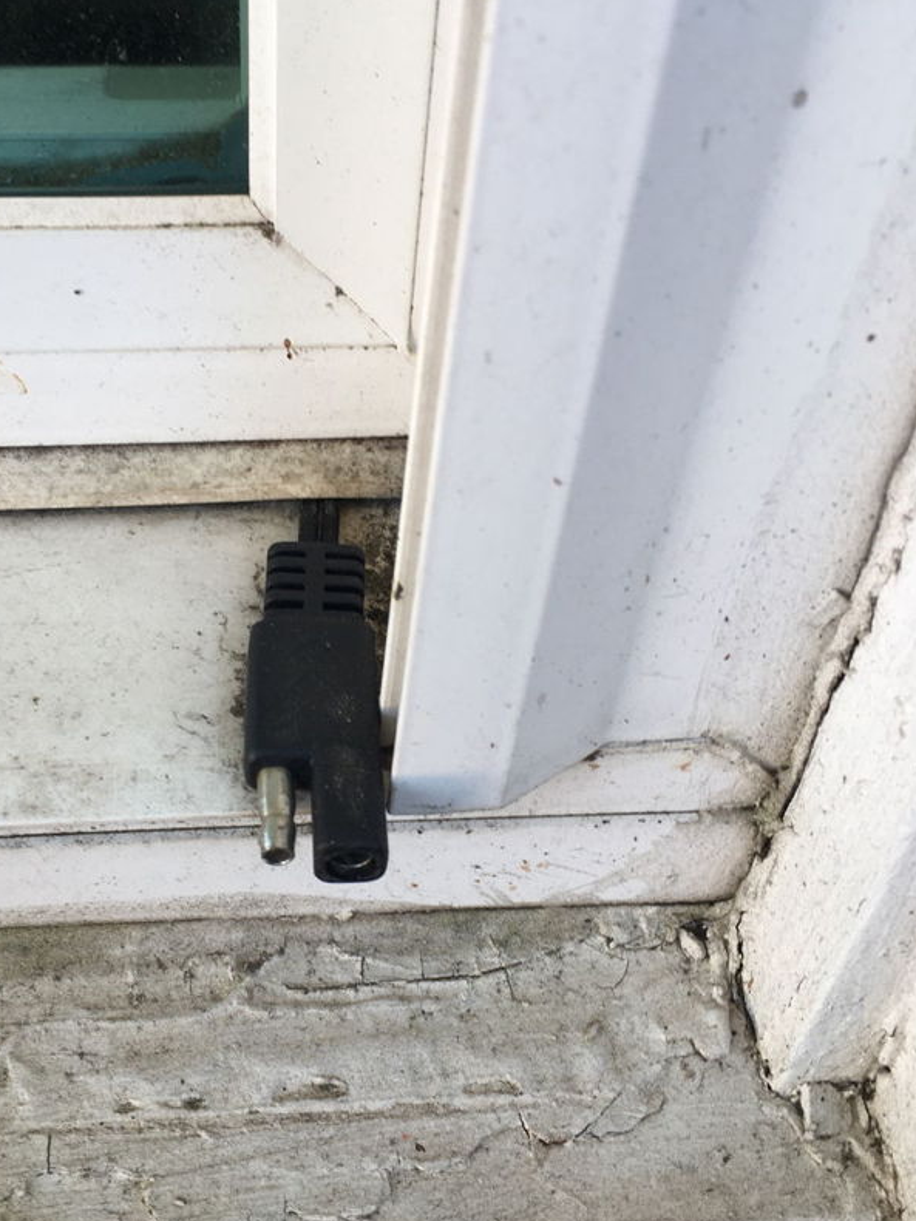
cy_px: 594
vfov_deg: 47.9
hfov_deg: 36.5
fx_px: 1376
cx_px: 326
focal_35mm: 39
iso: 25
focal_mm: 4.15
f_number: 2.2
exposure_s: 1/60
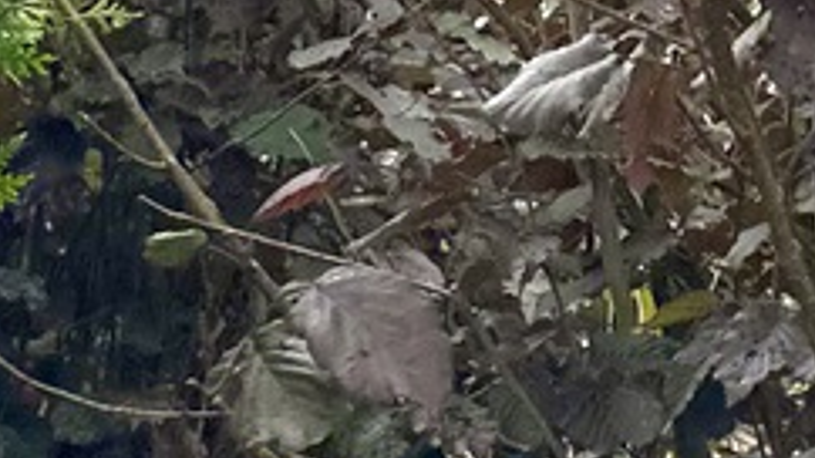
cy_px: -397
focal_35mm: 151
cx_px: 768
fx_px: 3262
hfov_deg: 14.1
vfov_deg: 7.7
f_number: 1.78
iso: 80
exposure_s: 1/887
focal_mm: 6.86
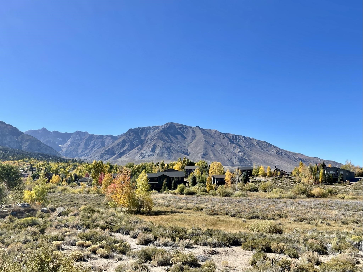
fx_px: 273
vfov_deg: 53.1
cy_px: 136
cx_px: 182
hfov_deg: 67.3
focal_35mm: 26
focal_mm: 4.2
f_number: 1.6
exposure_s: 1/2817
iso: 32
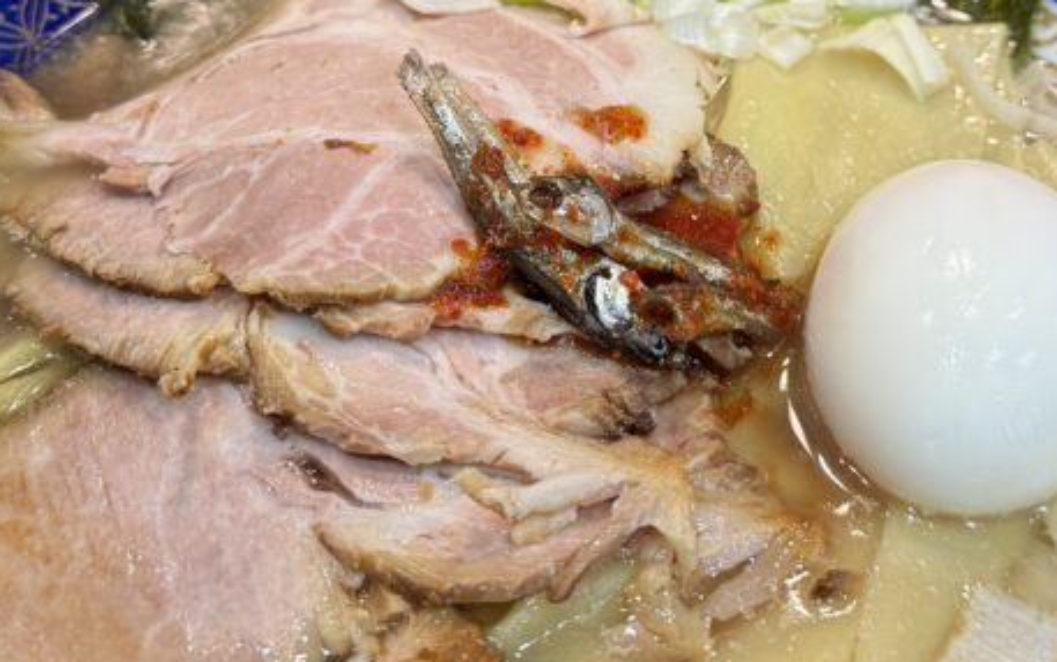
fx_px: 1643
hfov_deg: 35.7
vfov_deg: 22.3
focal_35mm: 57
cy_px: 93
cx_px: 546
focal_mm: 6.76
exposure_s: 1/100
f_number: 1.78
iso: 125
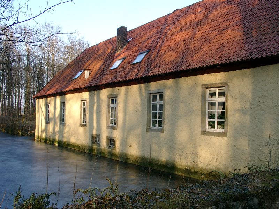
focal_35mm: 34
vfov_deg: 41.8
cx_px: 140
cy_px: 104
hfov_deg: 54.0
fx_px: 274
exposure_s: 1/137
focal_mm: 7.13
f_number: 4
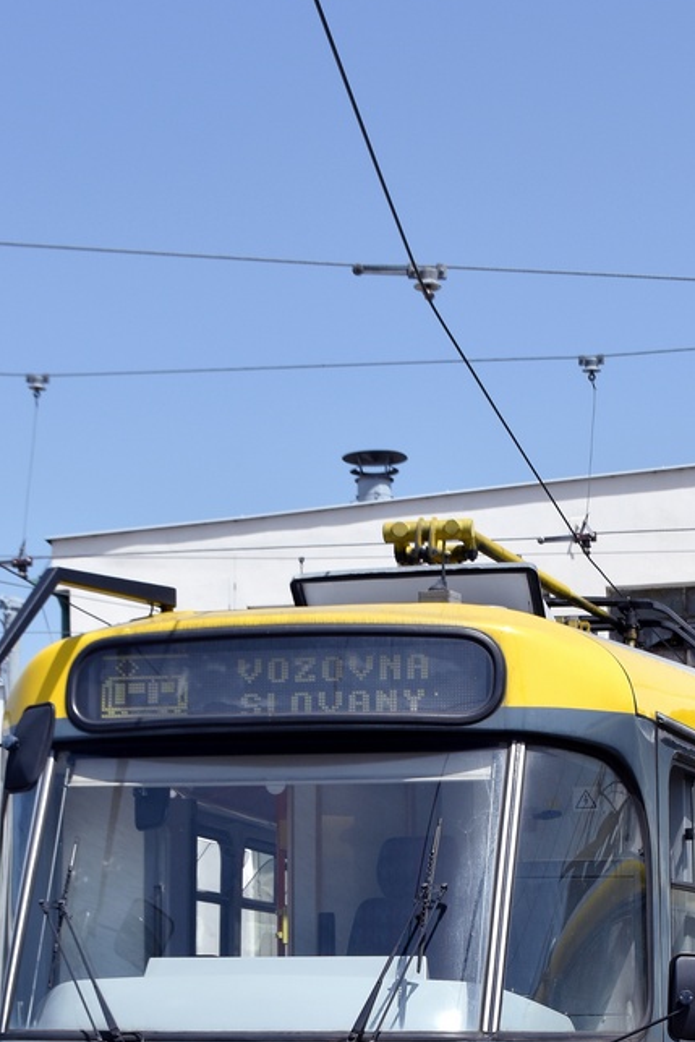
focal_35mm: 84
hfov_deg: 16.2
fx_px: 2431
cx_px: 437
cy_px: 948
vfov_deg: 23.5
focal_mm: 30
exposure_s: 1/800
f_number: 8
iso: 250
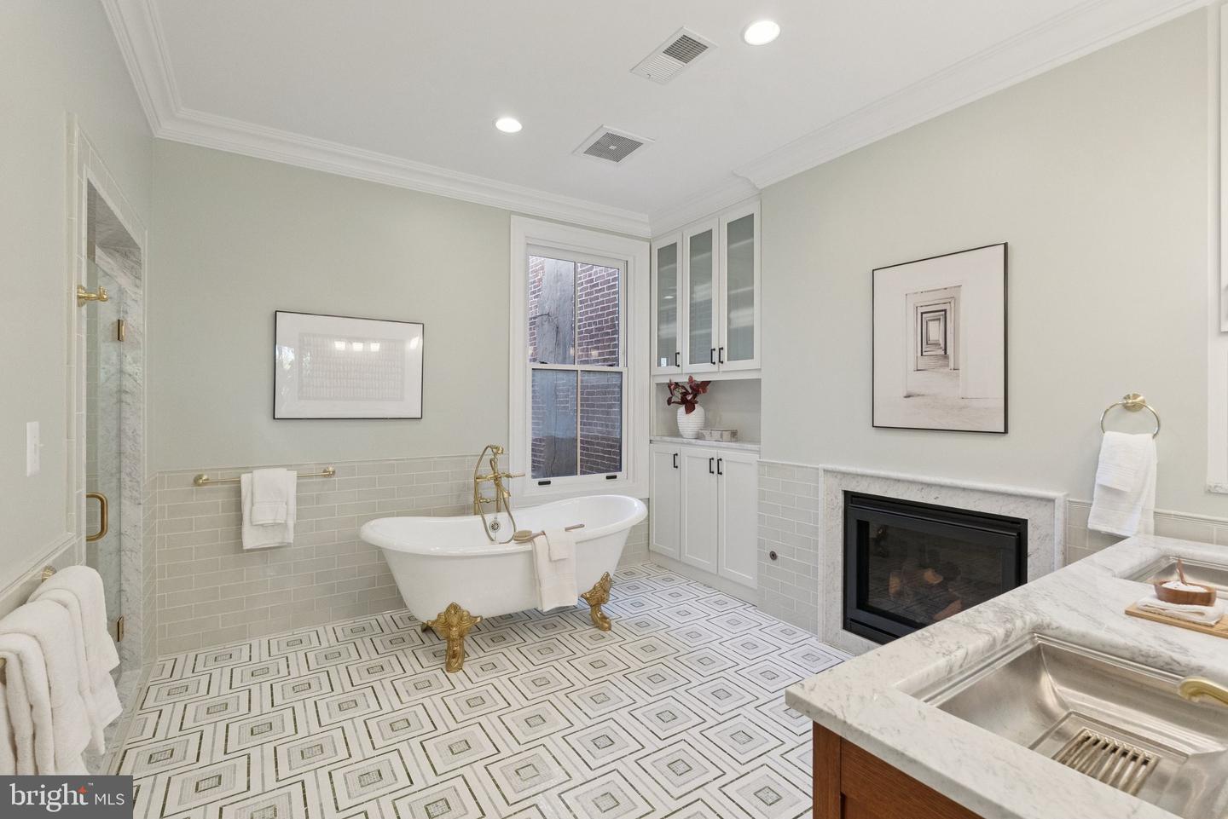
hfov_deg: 96.7
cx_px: 614
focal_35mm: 16
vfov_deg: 73.8
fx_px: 546
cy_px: 410
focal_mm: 16
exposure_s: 1/160
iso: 2500
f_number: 7.1
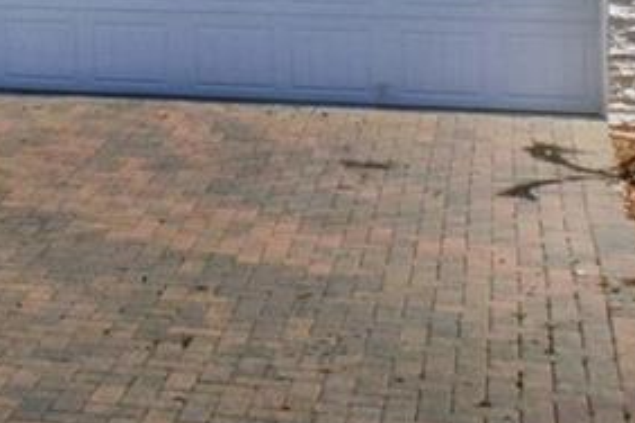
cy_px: -155
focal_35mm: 102
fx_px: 1799
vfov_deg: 12.9
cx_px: -158
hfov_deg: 18.8
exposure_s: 1/320
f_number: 9
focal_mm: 12
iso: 250
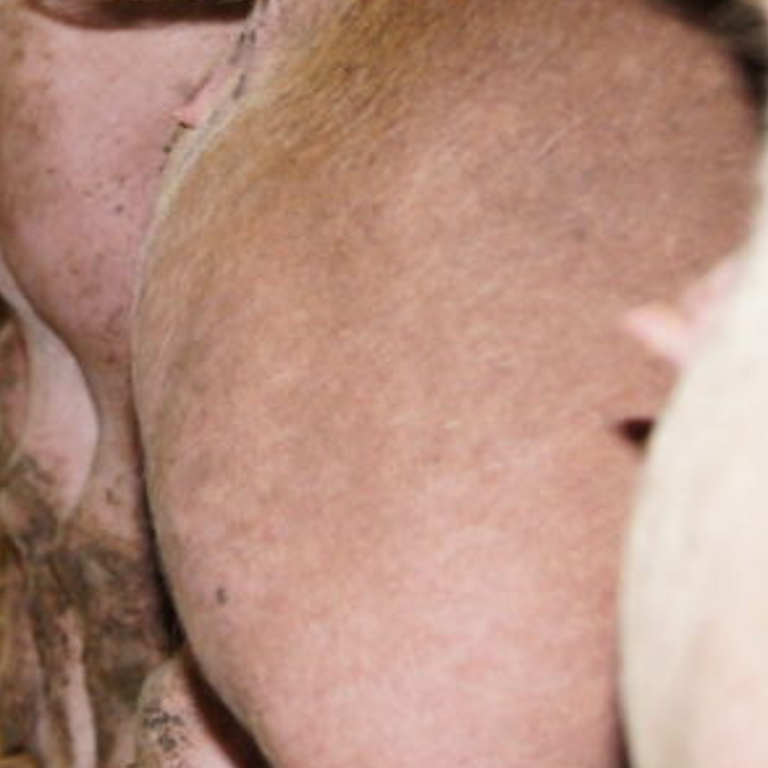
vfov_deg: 9.8
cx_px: 121
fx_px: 4468
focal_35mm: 178
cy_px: 17
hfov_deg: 9.8
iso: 800
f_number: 4.5
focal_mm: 40
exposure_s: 1/80
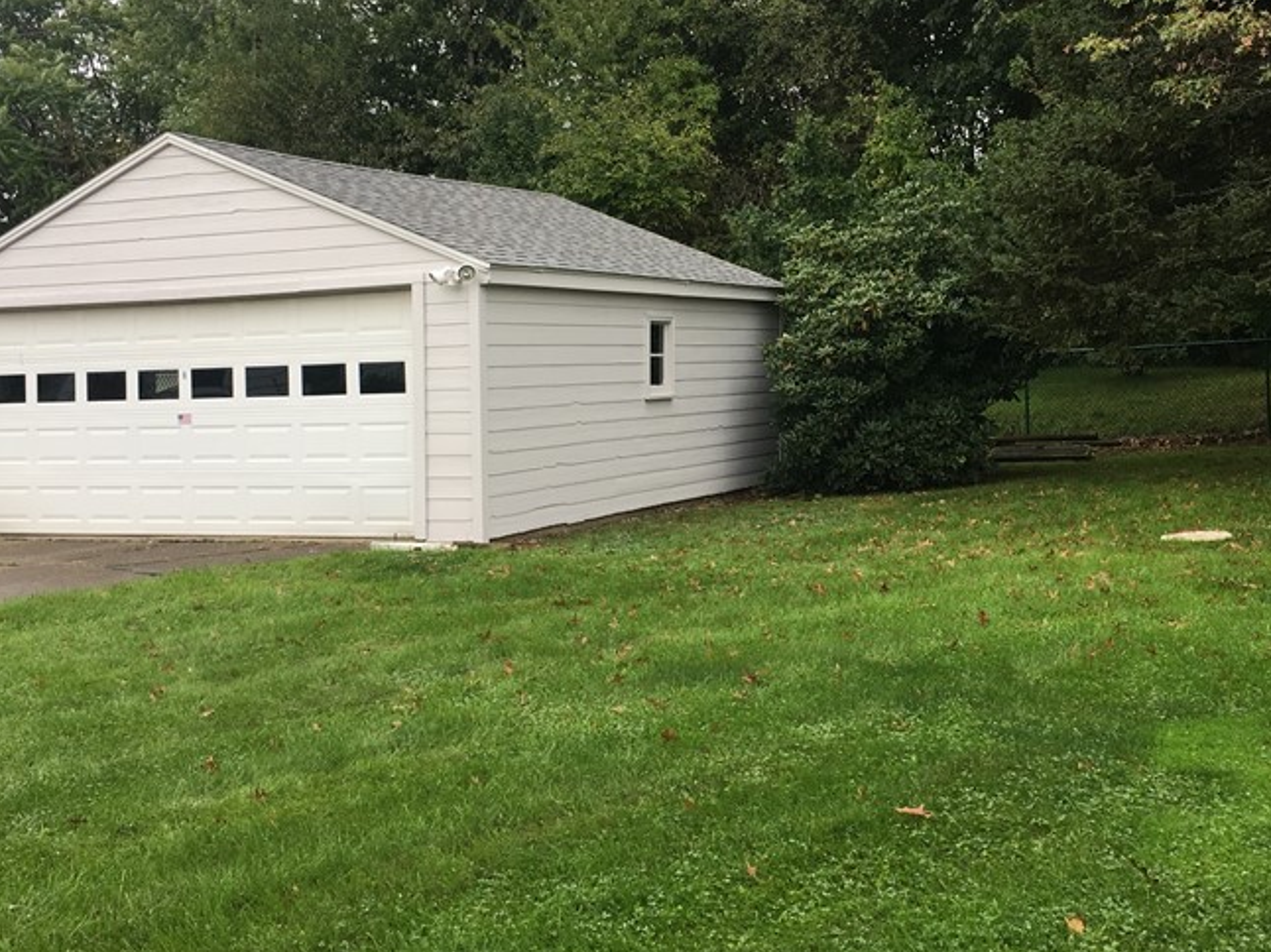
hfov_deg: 41.2
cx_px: 716
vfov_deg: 31.4
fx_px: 1688
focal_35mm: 46
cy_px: 376
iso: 25
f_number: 2.2
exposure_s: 1/60
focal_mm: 4.15
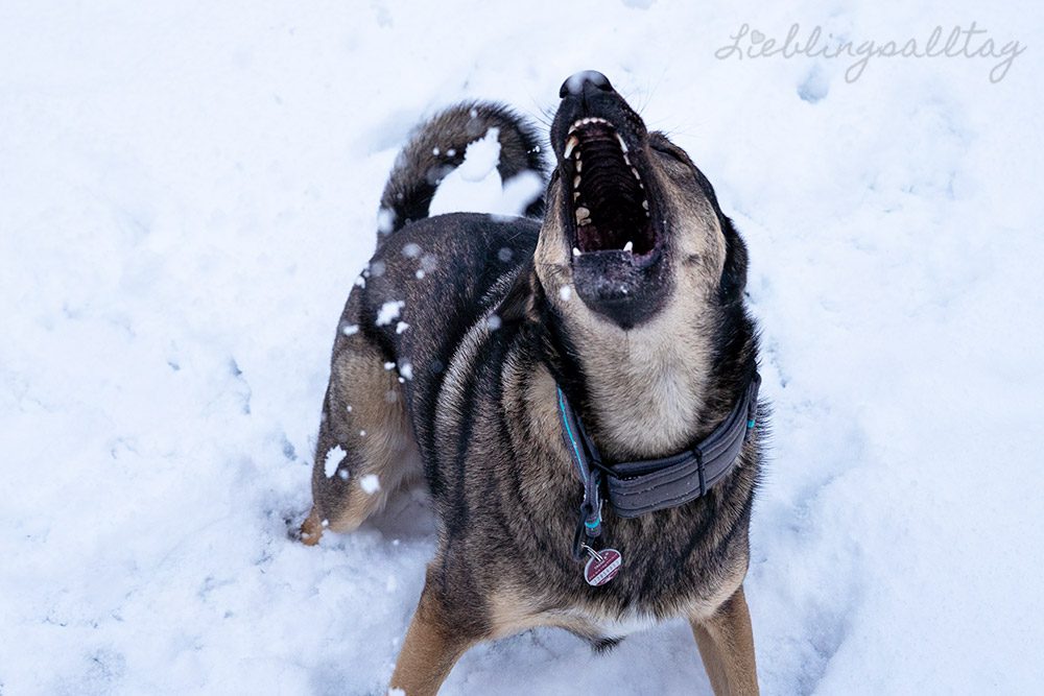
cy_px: 348
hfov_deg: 45.4
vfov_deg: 31.2
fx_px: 1247
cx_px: 522
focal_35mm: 43
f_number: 4
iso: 800
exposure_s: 1/2000
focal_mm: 43
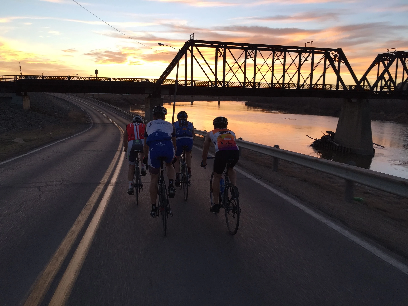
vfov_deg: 48.2
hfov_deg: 61.7
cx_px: 204
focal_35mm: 29
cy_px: 153
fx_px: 342
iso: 32
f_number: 2.2
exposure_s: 1/120
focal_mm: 4.15
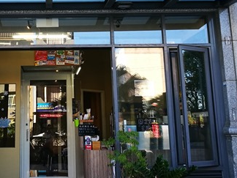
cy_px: 29
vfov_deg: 23.9
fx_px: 411
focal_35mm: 60
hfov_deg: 31.5
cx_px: 52
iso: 80
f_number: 2.2
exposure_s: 1/120
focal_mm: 4.5
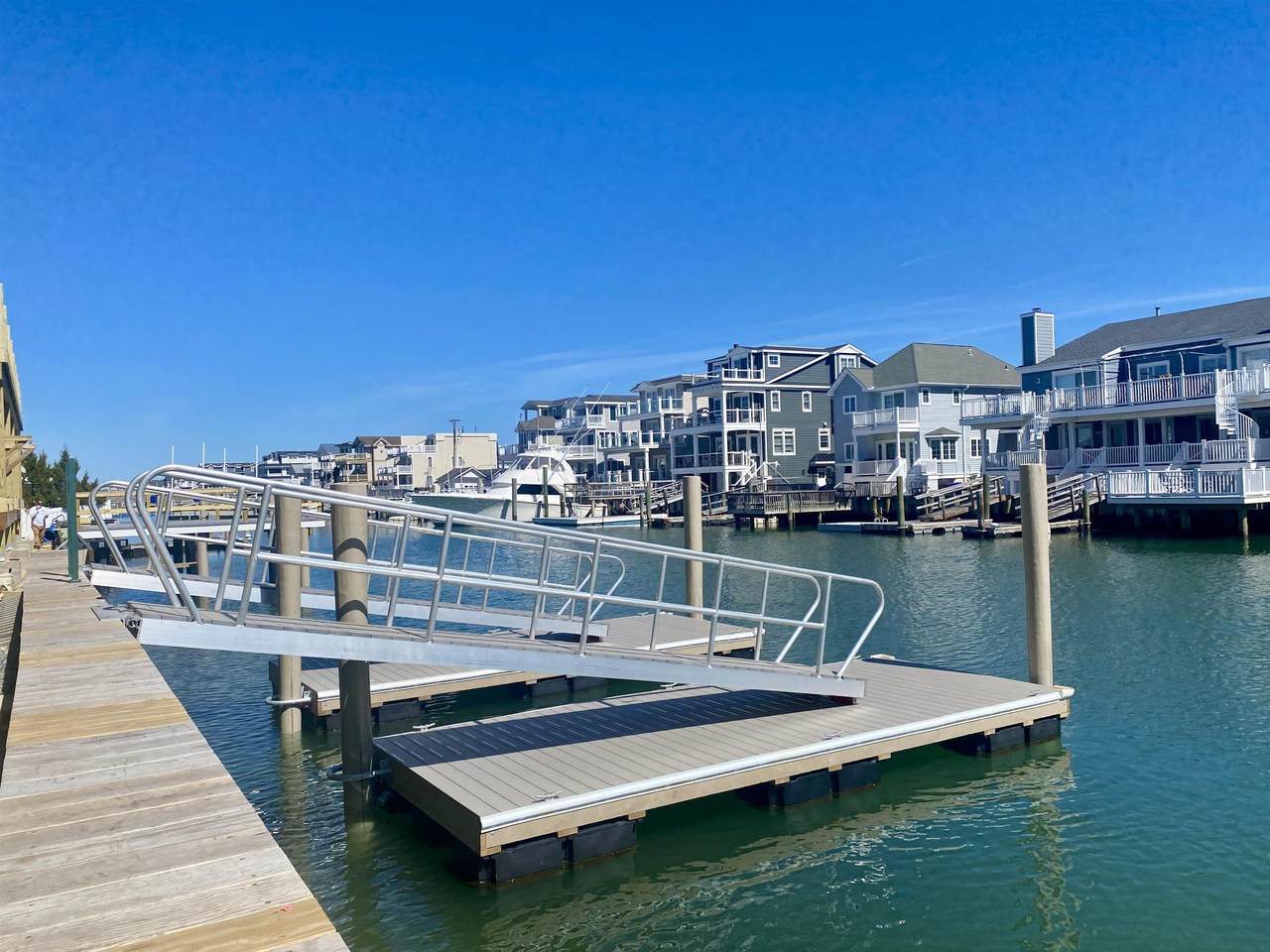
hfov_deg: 67.3
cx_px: 635
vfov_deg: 53.1
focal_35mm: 26
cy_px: 476
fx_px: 954
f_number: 1.8
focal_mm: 4.25
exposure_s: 1/4274
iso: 32
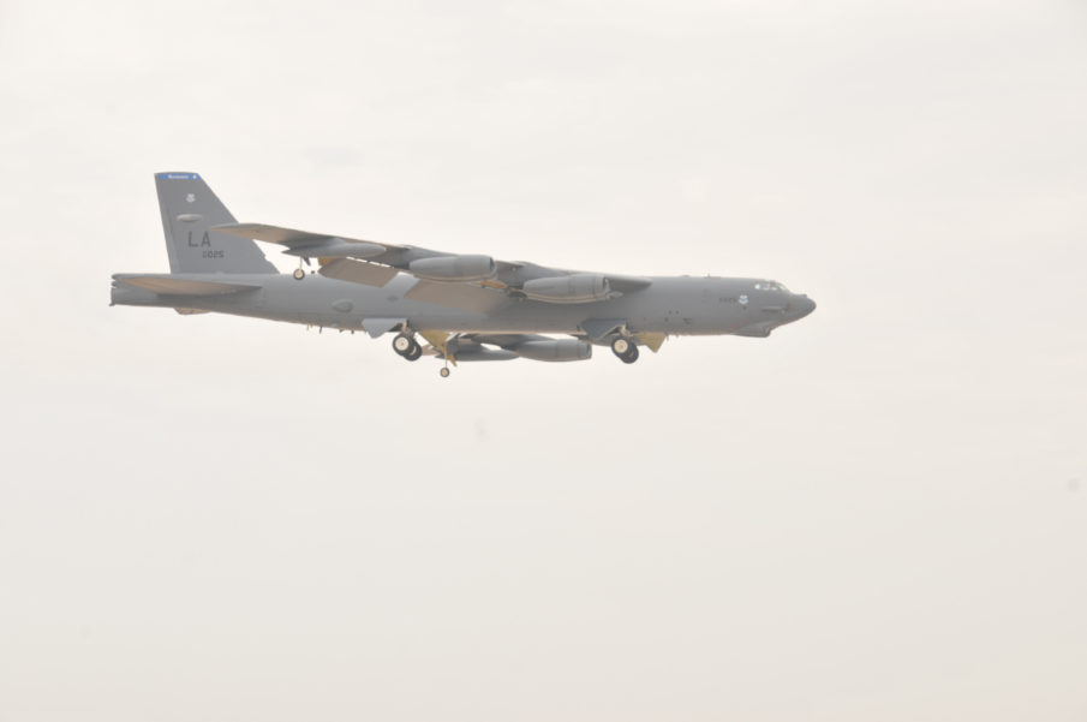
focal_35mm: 123
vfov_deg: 11.1
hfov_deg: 16.7
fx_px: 3709
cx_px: 544
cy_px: 361
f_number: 10
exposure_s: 1/200
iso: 200
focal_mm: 82
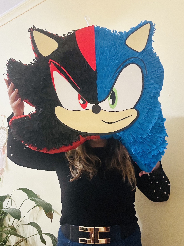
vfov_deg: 60.0
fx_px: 213
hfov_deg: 46.8
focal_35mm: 30
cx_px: 92
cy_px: 123
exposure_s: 1/25
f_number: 1.9
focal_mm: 2.69
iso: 400
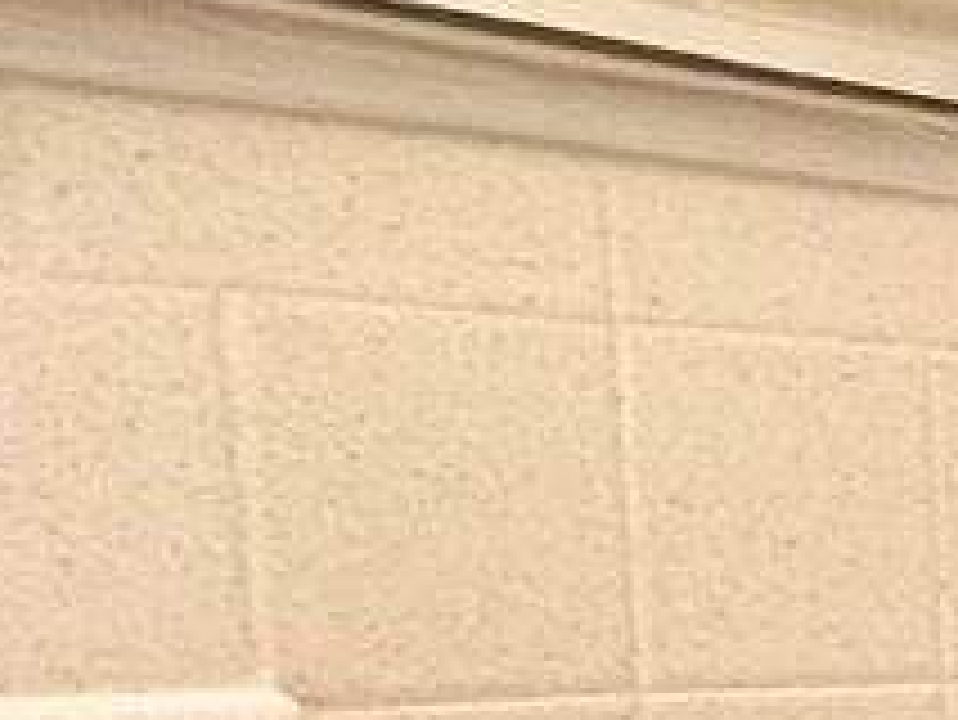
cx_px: 2199
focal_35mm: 105
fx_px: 2908
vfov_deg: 13.6
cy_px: 932
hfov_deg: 14.0
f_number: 2.2
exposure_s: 1/120
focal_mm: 2.22
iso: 100
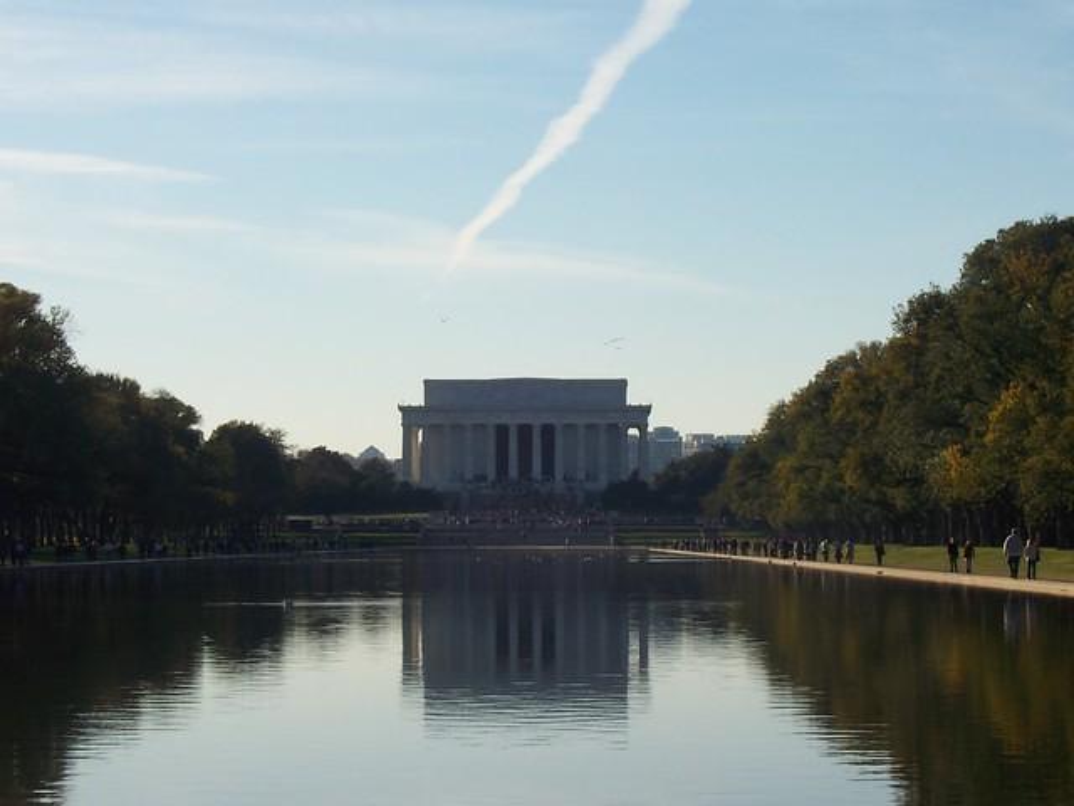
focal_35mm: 111
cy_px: 403
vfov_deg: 13.3
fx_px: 3444
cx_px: 537
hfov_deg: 17.7
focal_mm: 16.8
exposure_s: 1/250
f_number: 9.5
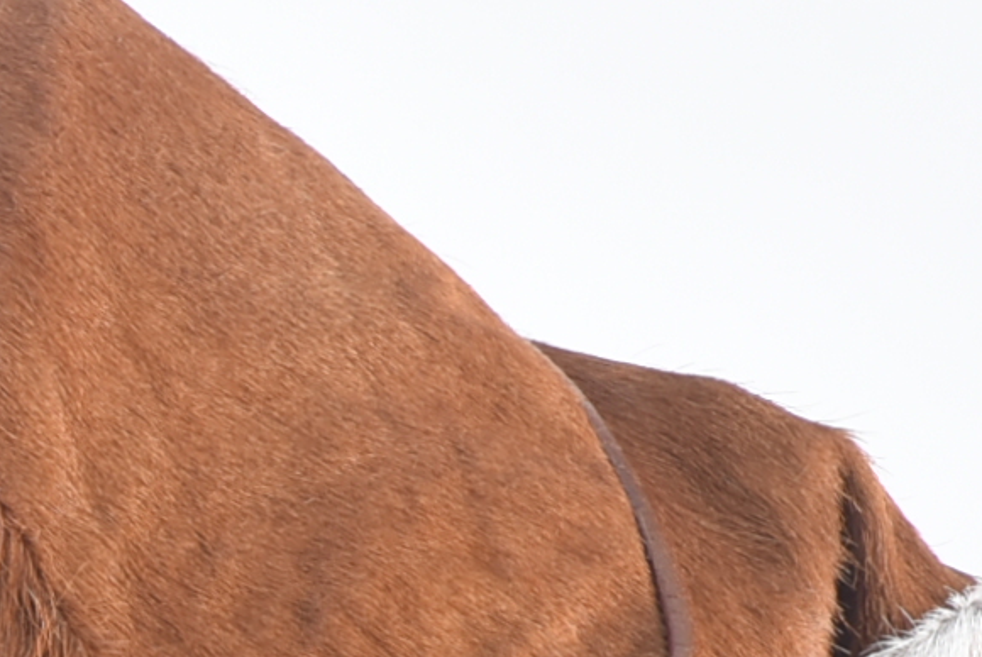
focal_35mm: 1083
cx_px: -530
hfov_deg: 1.9
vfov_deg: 1.3
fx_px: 29571
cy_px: 1417
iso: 200
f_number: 10
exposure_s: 1/200
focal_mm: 140
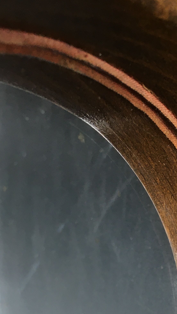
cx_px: 160
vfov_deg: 30.5
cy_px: 300
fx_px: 543
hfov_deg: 18.2
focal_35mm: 65
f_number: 2.2
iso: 32
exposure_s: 1/33
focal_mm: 4.15
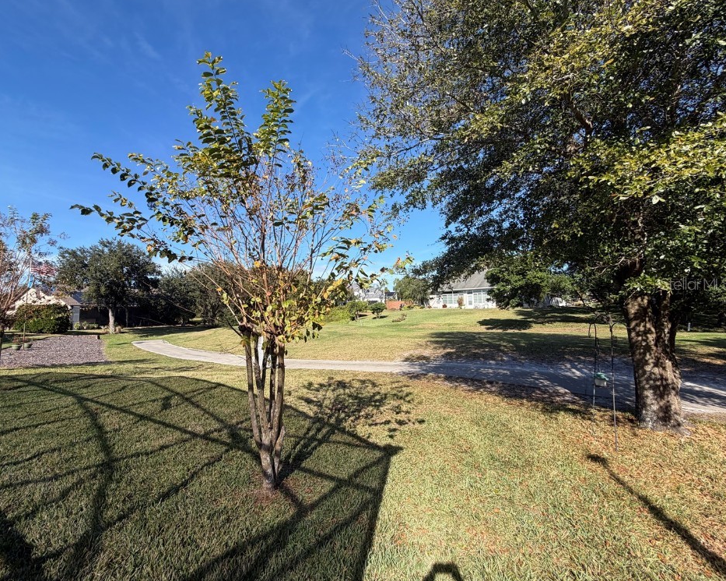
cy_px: 283
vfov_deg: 84.0
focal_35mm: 15
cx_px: 335
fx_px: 322
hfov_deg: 96.6
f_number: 2.2
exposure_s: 1/770
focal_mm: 2.22
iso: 32
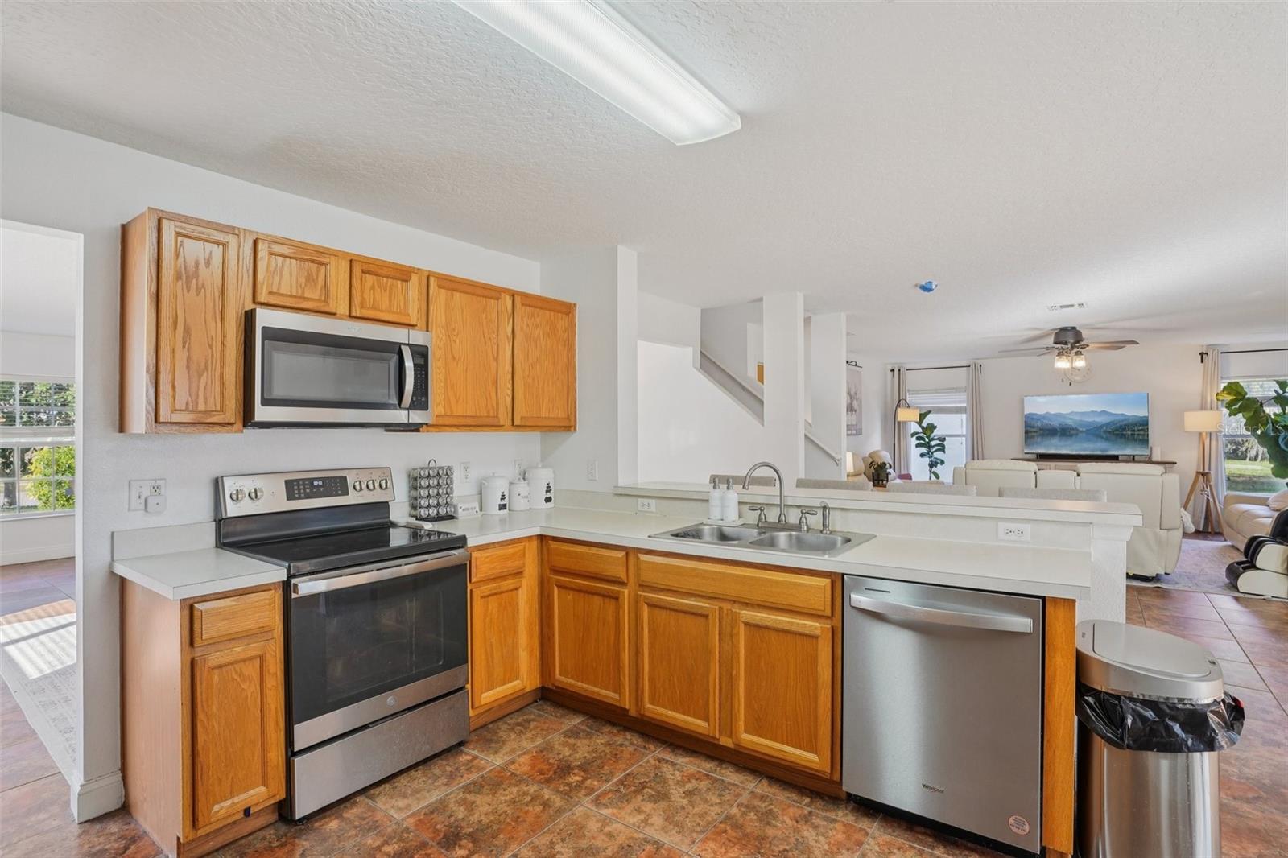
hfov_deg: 93.3
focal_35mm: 17
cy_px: 429
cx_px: 644
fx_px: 608
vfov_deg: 70.4
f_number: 8
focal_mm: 17
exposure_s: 1/25
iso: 400
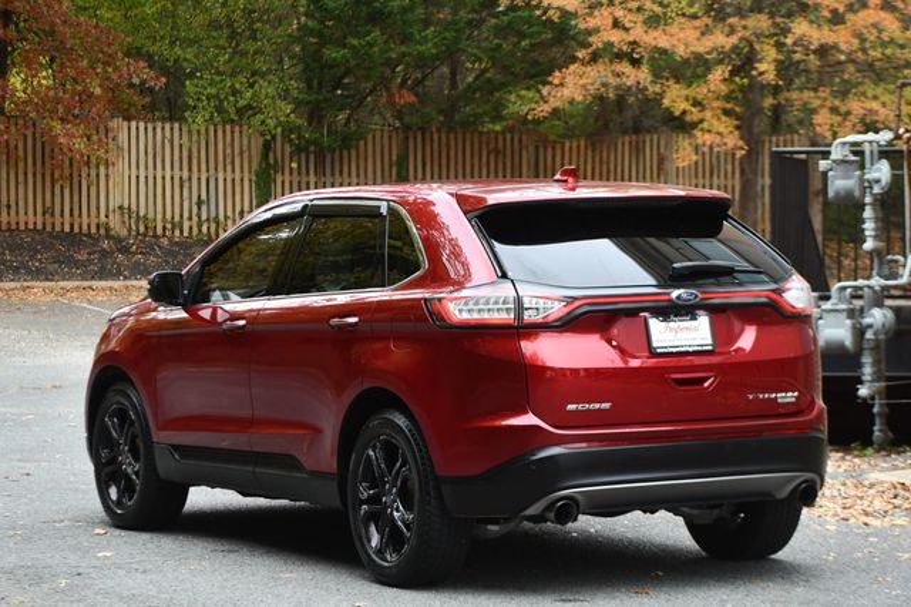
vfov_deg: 11.7
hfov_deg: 17.5
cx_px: 456
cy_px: 304
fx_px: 2959
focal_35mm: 117
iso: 400
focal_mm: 78
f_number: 5
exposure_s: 1/250
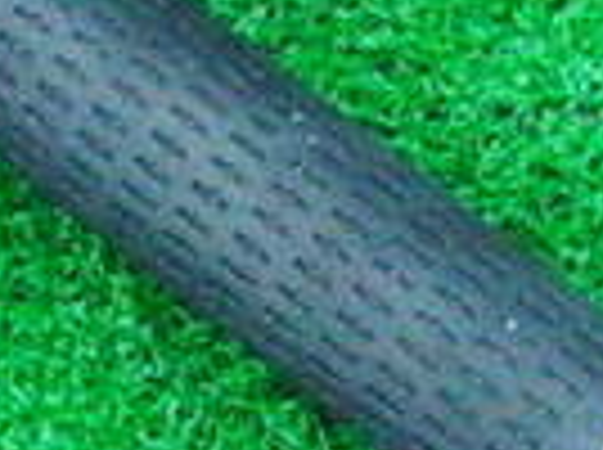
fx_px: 3078
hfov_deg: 11.1
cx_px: 86
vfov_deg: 8.3
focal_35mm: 177
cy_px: 90
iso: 3200
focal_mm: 6.42
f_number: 3.6
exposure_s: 1/160
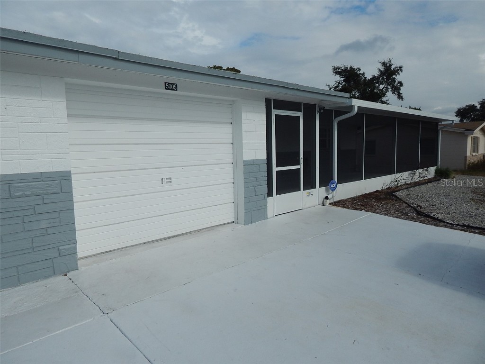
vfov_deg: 58.9
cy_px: 182
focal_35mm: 23
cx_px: 242
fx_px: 322
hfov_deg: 73.9
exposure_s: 1/1250
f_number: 6
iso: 125
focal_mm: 4
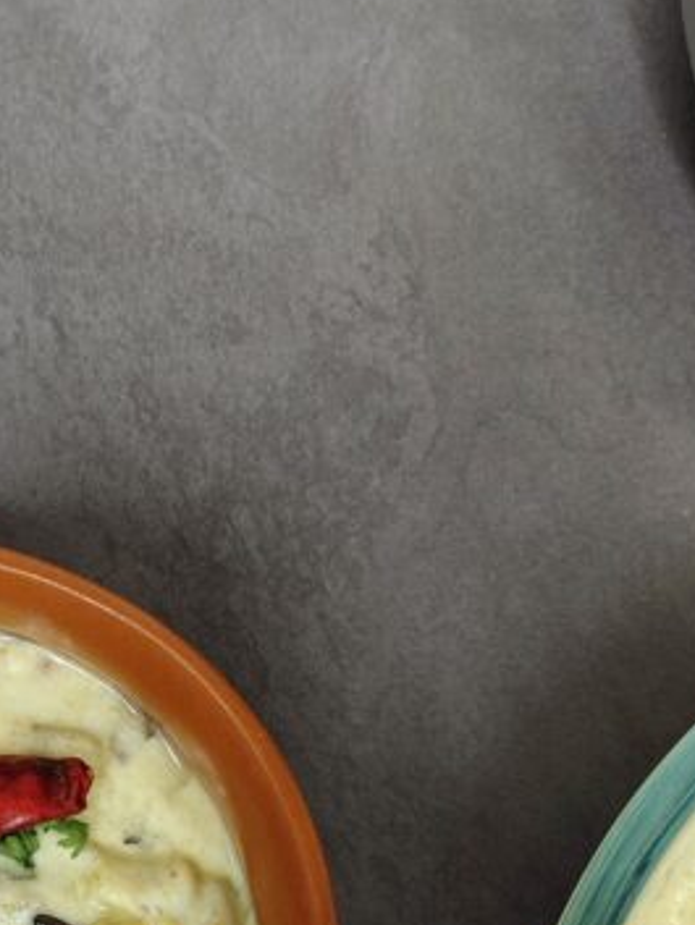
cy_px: 782
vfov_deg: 32.0
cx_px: 16
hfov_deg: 24.2
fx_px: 1552
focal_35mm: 58
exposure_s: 1/100
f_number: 1.88
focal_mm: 5.56
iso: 1258
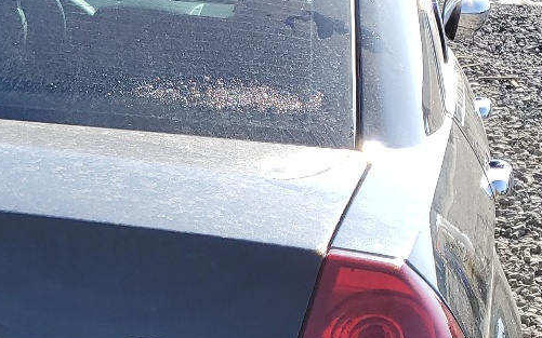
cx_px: -135
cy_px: 394
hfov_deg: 21.6
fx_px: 1300
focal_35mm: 88
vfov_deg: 14.4
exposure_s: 1/1111
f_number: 1.5
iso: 50
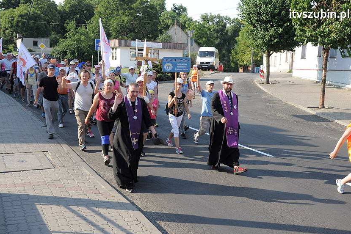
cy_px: 119
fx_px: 419
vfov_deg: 31.2
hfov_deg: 45.4
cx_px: 179
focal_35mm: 43
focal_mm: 28
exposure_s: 1/320
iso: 400
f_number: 9
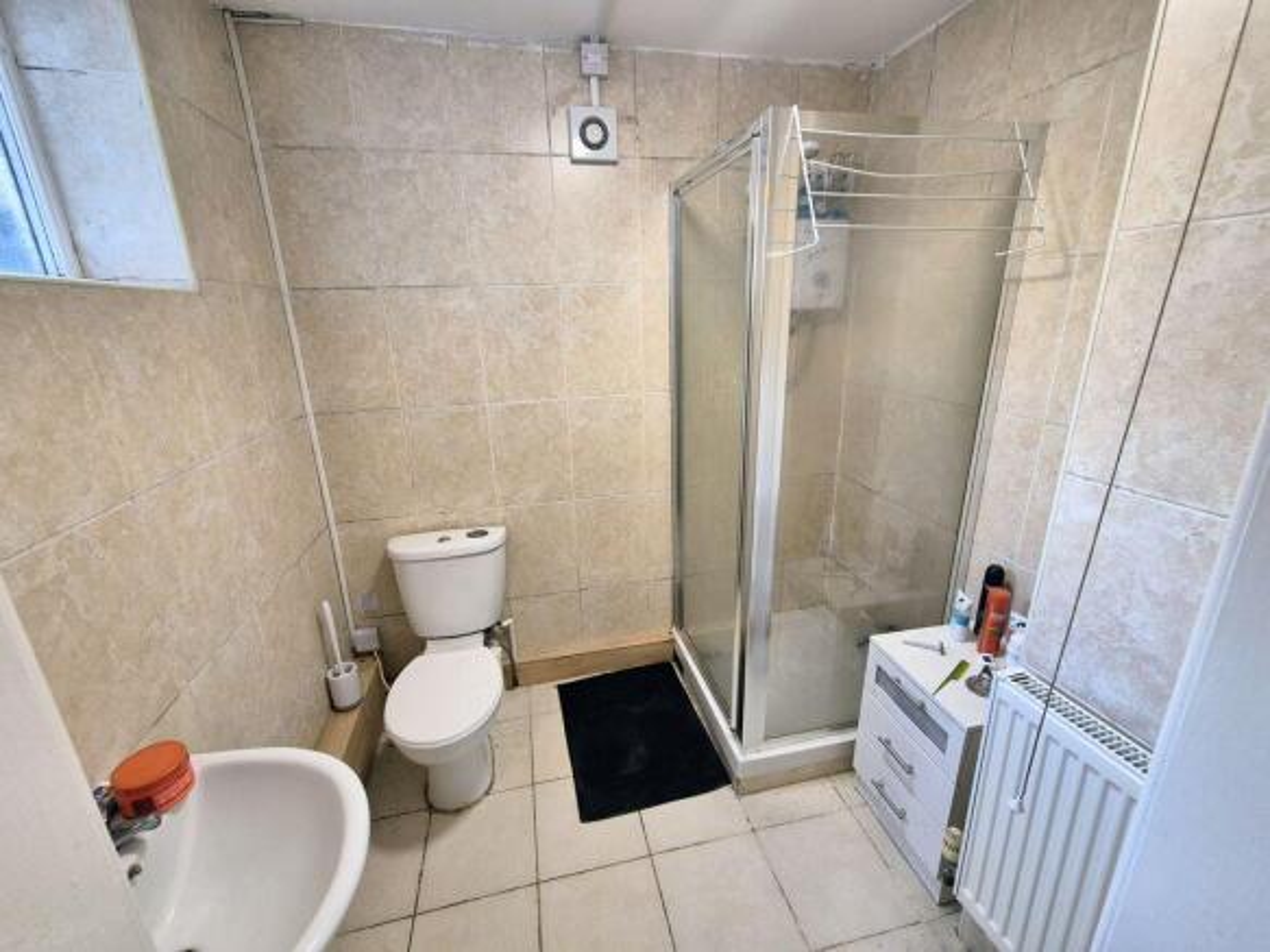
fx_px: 477
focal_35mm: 13
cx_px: 635
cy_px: 476
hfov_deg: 106.2
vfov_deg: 89.9
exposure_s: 1/50
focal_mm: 2.2
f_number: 2.2
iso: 125
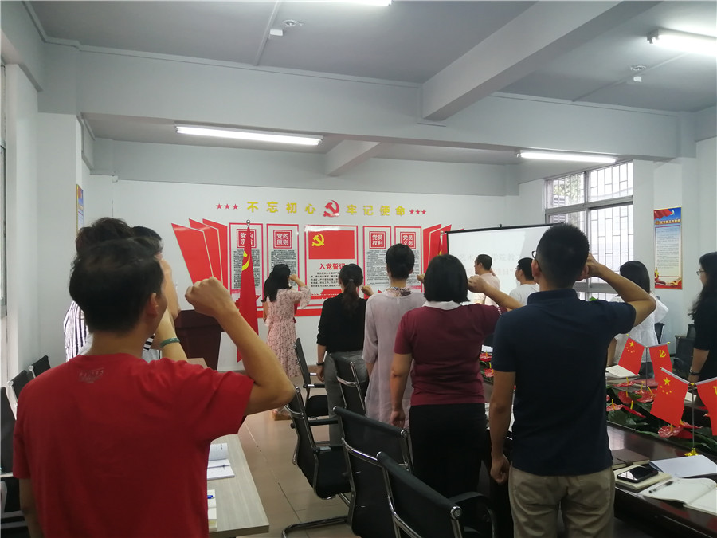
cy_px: 269
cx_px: 358
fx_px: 539
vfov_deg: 53.1
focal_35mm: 26
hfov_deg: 67.3
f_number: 1.8
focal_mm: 3.6
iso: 100
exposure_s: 1/33.3
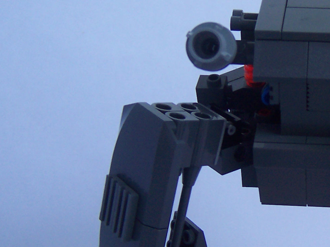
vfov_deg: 19.9
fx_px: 705
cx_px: 315
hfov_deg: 25.3
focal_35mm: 74
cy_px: 134
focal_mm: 5.6
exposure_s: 1/30
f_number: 2.8
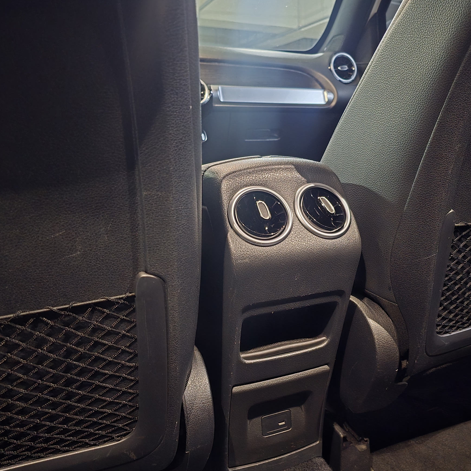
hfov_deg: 57.1
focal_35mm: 28
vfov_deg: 57.3
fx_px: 431
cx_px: 264
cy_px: 242
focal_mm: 6.3
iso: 2000
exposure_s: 1/15
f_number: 1.7
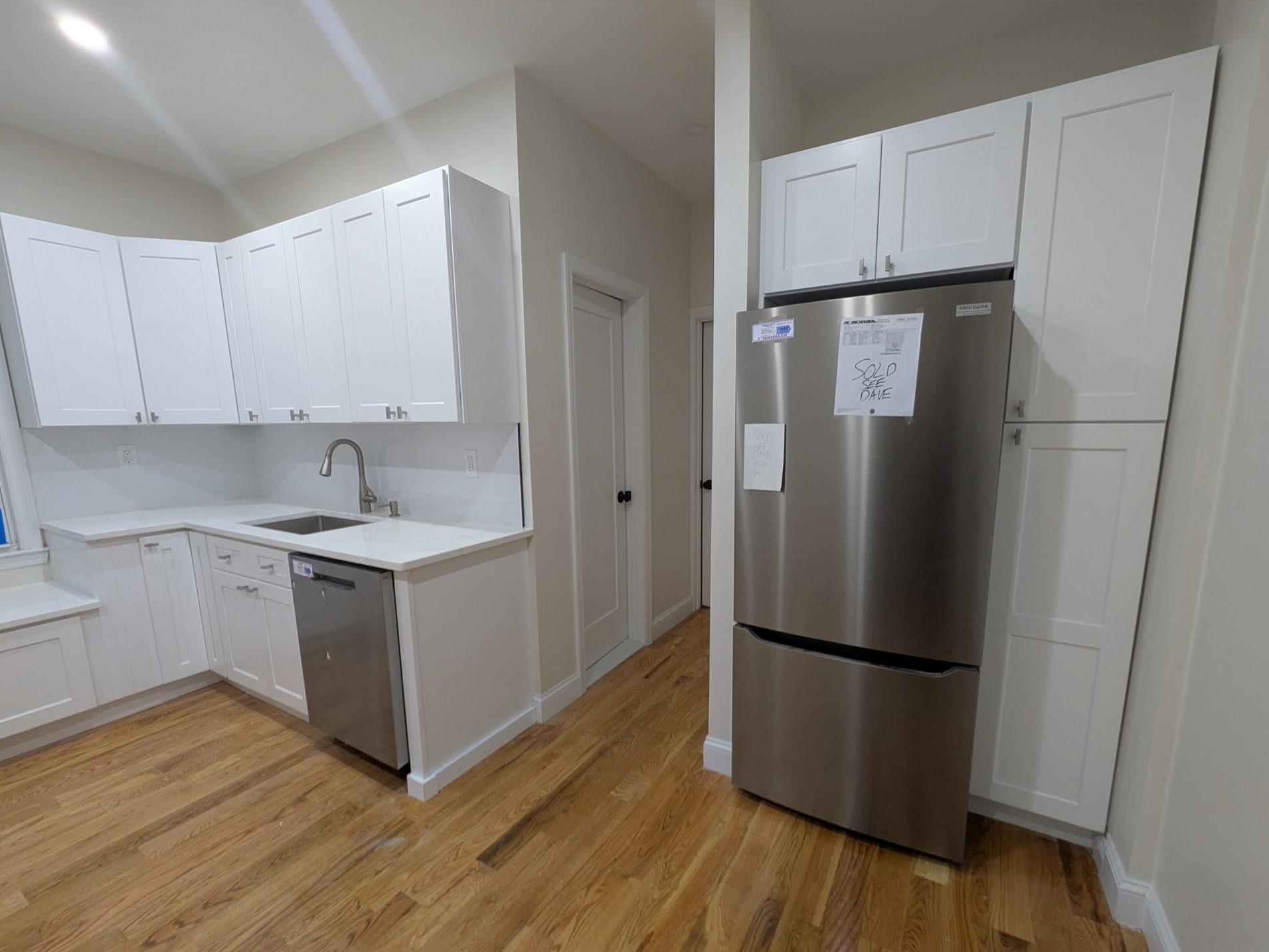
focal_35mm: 15
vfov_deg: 81.7
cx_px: 654
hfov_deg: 98.1
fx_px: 550
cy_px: 506
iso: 136
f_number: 2.2
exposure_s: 1/40
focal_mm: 1.83
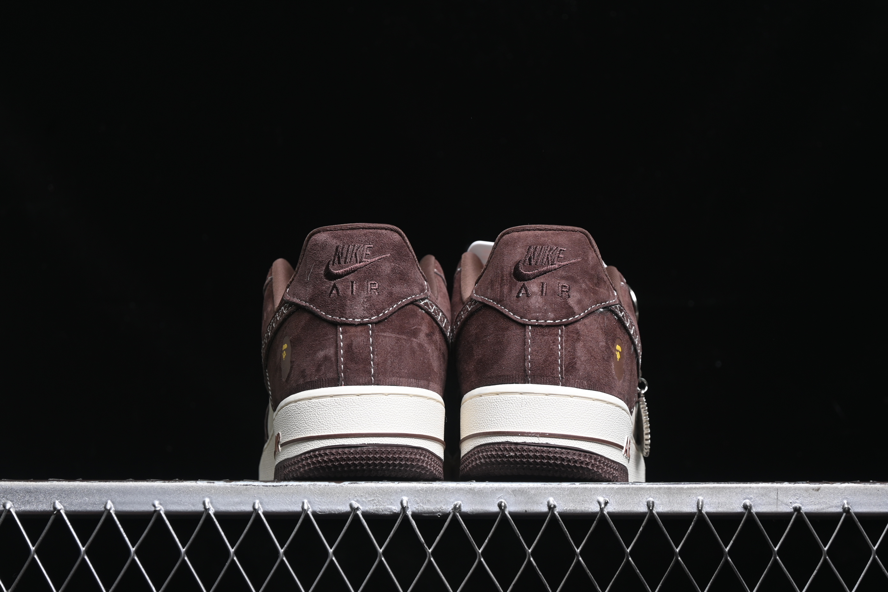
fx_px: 1850
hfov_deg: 27.0
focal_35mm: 75
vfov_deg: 18.2
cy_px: 296
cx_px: 444
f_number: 6.3
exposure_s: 1/60
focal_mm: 50
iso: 160
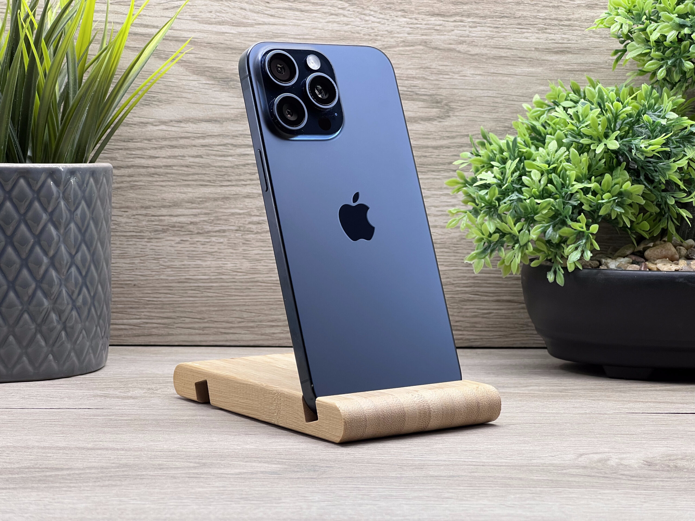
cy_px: 260
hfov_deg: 25.3
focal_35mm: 77
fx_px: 1546
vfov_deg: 19.1
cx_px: 348
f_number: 2.8
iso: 100
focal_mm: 9
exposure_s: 1/100
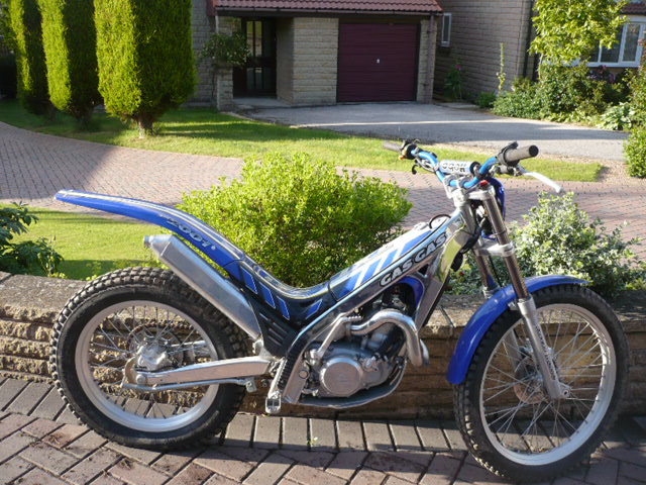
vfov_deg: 40.7
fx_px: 653
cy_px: 242
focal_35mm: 35
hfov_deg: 52.6
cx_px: 323
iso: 100
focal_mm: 5.8
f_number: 2.8
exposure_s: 1/320
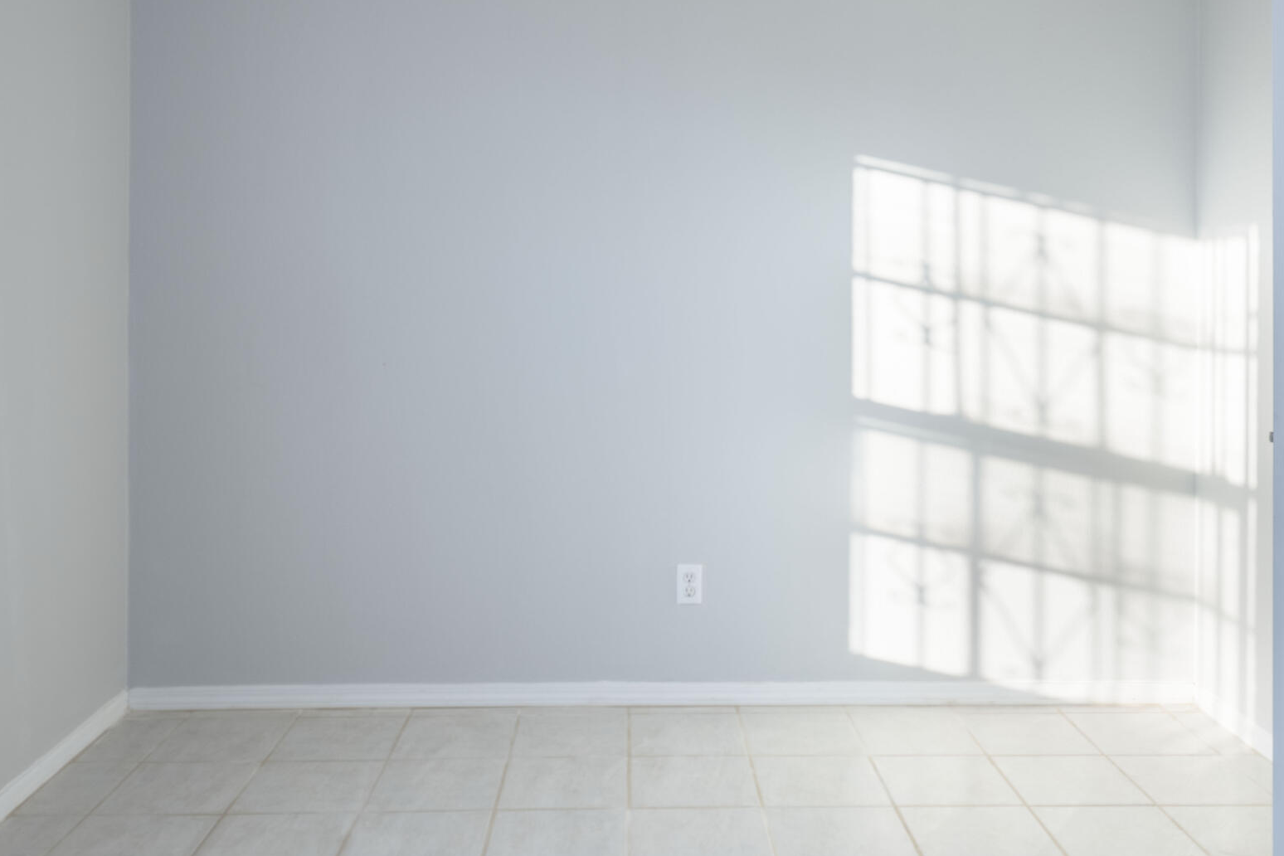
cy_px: 336
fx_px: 1106
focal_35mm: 31
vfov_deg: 42.1
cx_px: 824
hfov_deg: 59.3
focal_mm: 16
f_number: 10
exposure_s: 1/6
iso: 500
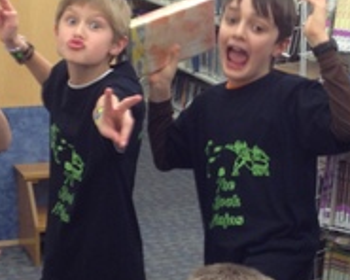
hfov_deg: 14.4
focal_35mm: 133
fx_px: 1378
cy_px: 206
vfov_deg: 11.6
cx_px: 280
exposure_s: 1/24
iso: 50
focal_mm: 4.28
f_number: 2.4
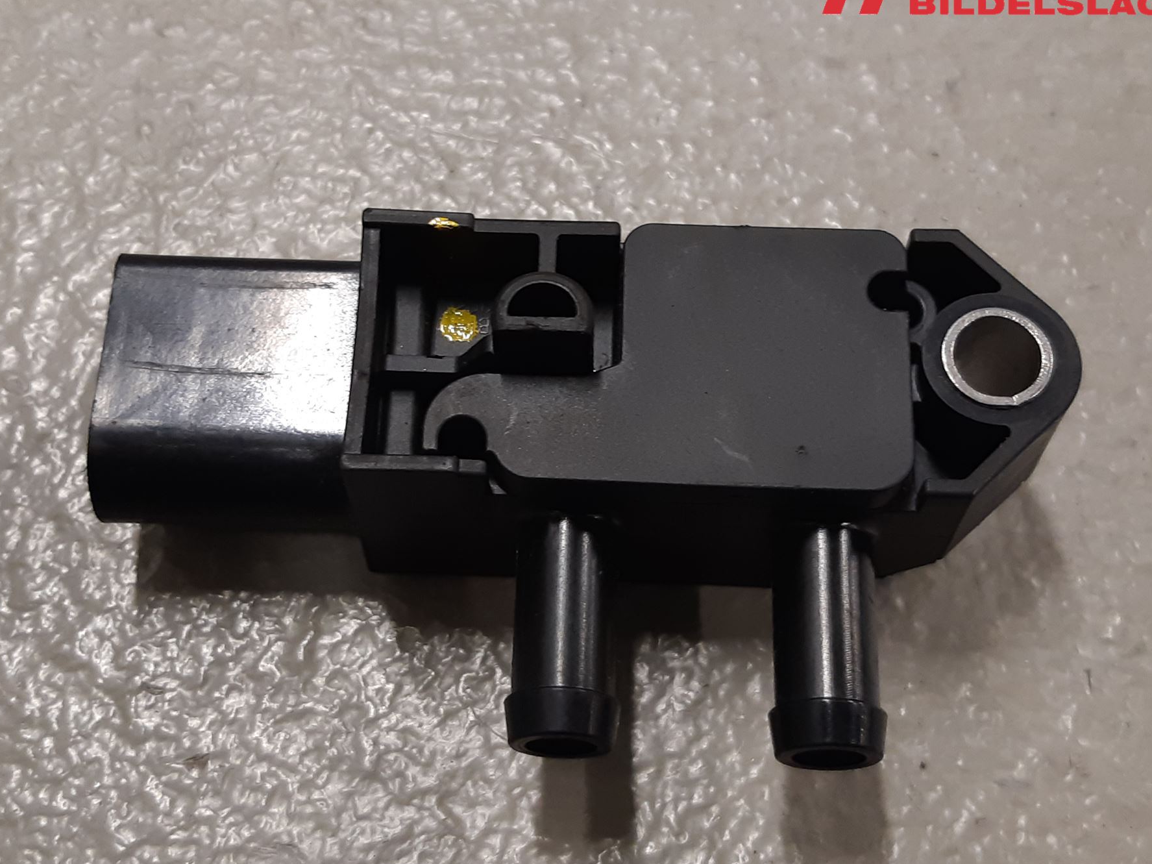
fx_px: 998
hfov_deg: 60.0
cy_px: 403
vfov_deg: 46.8
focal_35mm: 30
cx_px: 556
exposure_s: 1/50
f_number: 1.7
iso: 100
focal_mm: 3.93
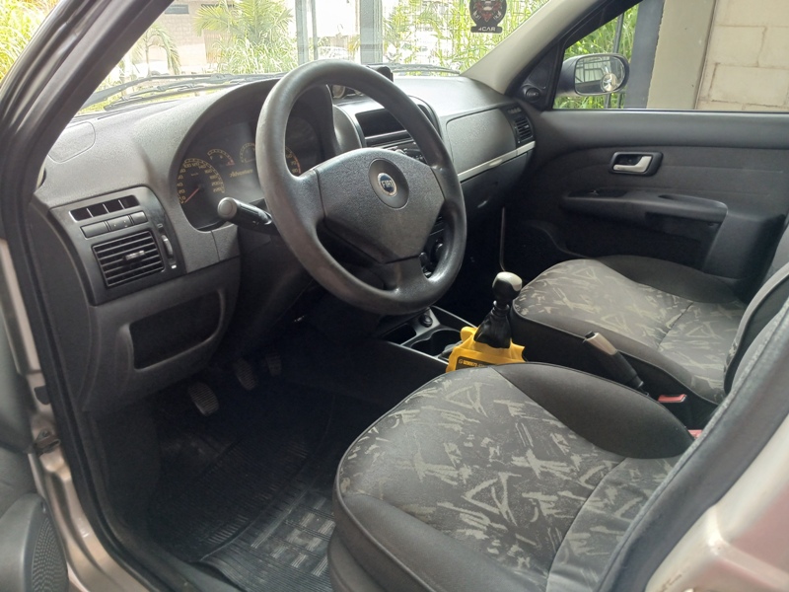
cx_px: 394
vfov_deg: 53.1
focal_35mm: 26
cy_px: 296
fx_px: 593
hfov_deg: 67.3
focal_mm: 3.98
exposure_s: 1/60
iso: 200
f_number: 1.8
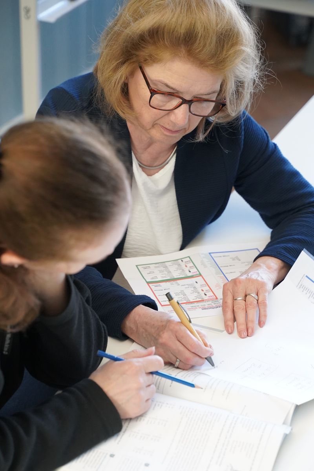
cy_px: 236
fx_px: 903
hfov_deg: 19.7
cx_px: 157
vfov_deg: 29.2
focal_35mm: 69
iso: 5000
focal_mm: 69
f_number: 4
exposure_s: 1/160
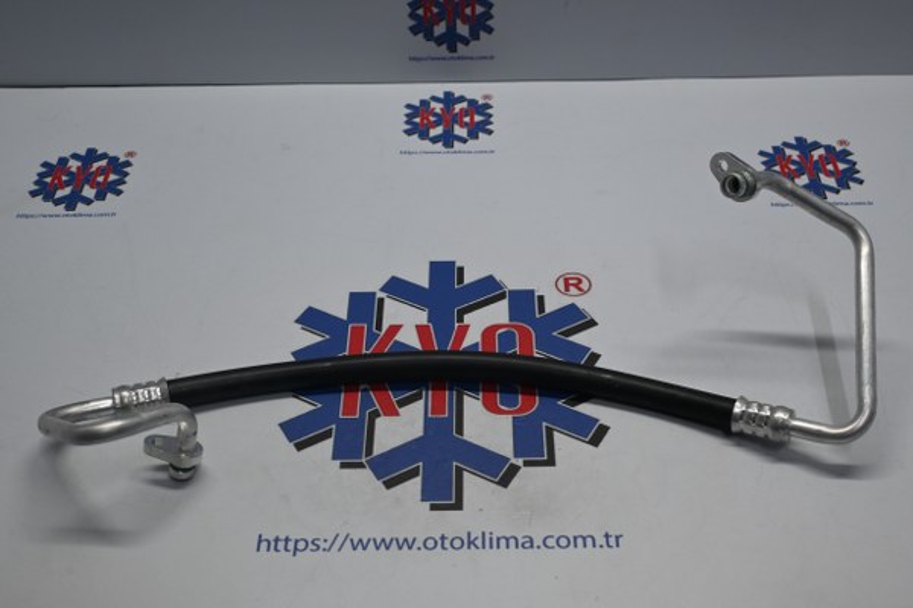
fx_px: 1160
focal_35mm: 46
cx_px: 456
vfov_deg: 29.4
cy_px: 304
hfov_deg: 43.0
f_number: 4.8
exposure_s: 1/125
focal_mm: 30.5
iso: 450
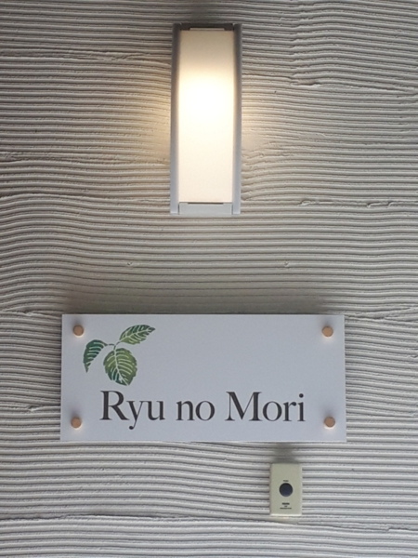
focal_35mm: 27
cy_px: 279
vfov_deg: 65.3
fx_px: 435
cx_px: 209
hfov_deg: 51.4
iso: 40
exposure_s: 1/185
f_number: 1.9
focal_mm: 3.6
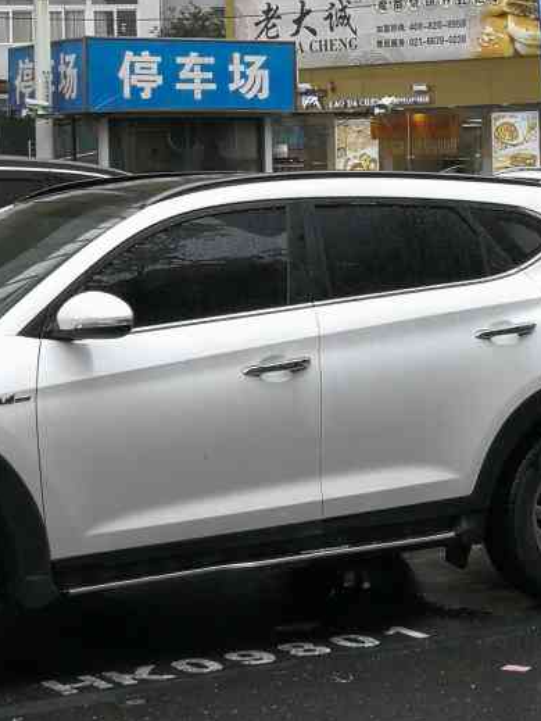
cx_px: 479
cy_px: 152
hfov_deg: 15.1
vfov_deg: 20.0
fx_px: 2019
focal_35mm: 97
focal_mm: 3.95
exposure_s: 1/182
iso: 50
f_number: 1.8
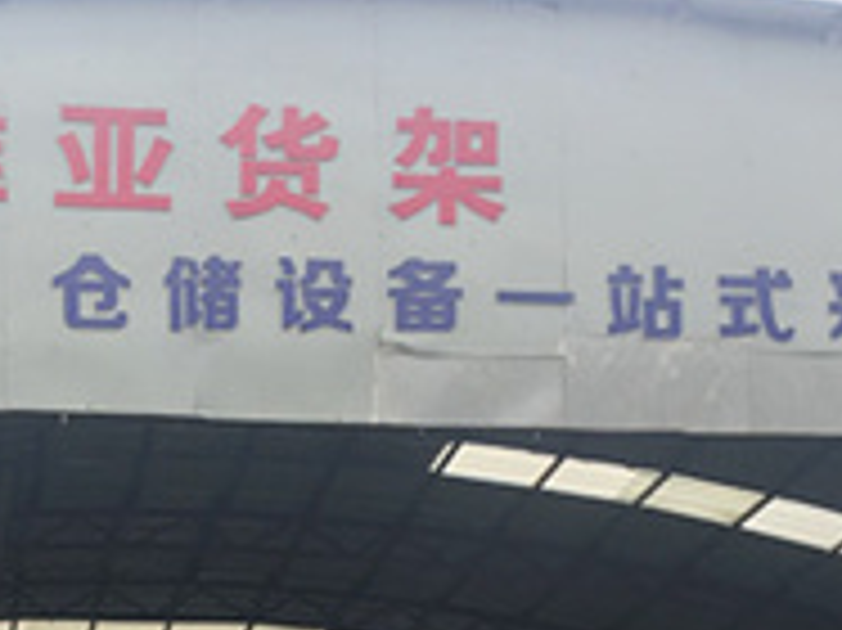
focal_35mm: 93
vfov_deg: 14.8
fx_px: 2261
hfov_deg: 20.7
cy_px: 927
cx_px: 108
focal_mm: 4.15
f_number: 2.2
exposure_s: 1/587
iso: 25
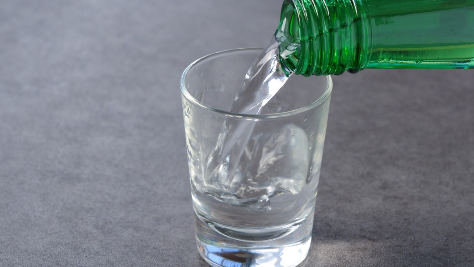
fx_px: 1697
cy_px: 125
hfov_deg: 15.9
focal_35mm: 135
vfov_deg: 9.0
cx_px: 256
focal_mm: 76.3
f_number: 8
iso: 500
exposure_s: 1/125
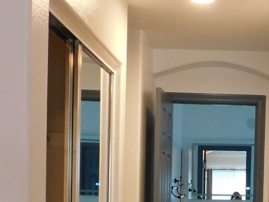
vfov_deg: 16.4
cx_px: 274
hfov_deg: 21.6
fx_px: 676
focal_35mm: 87
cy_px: 229
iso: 320
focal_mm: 4
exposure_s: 1/30
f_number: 3
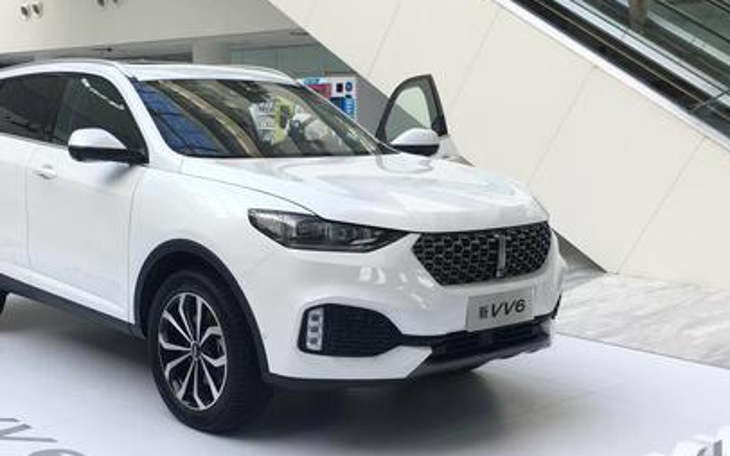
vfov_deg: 25.8
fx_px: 995
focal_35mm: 50
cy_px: 238
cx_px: 263
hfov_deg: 39.9
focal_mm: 4.15
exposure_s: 1/50
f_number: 2.2
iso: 32
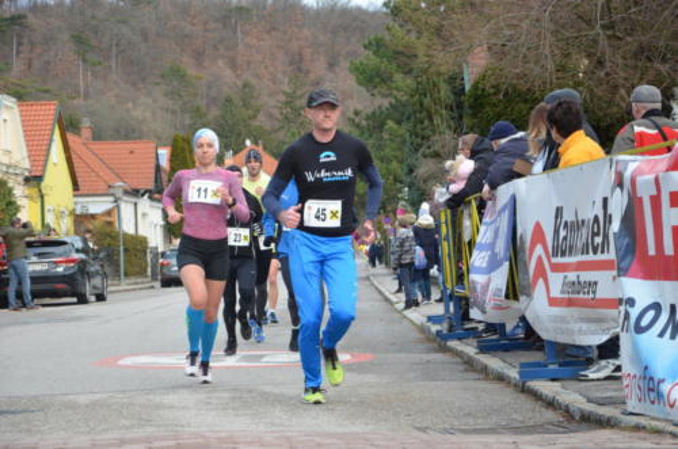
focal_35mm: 105
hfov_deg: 19.5
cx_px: 339
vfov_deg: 13.0
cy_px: 224
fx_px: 1973
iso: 900
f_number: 5.3
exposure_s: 1/500
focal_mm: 70
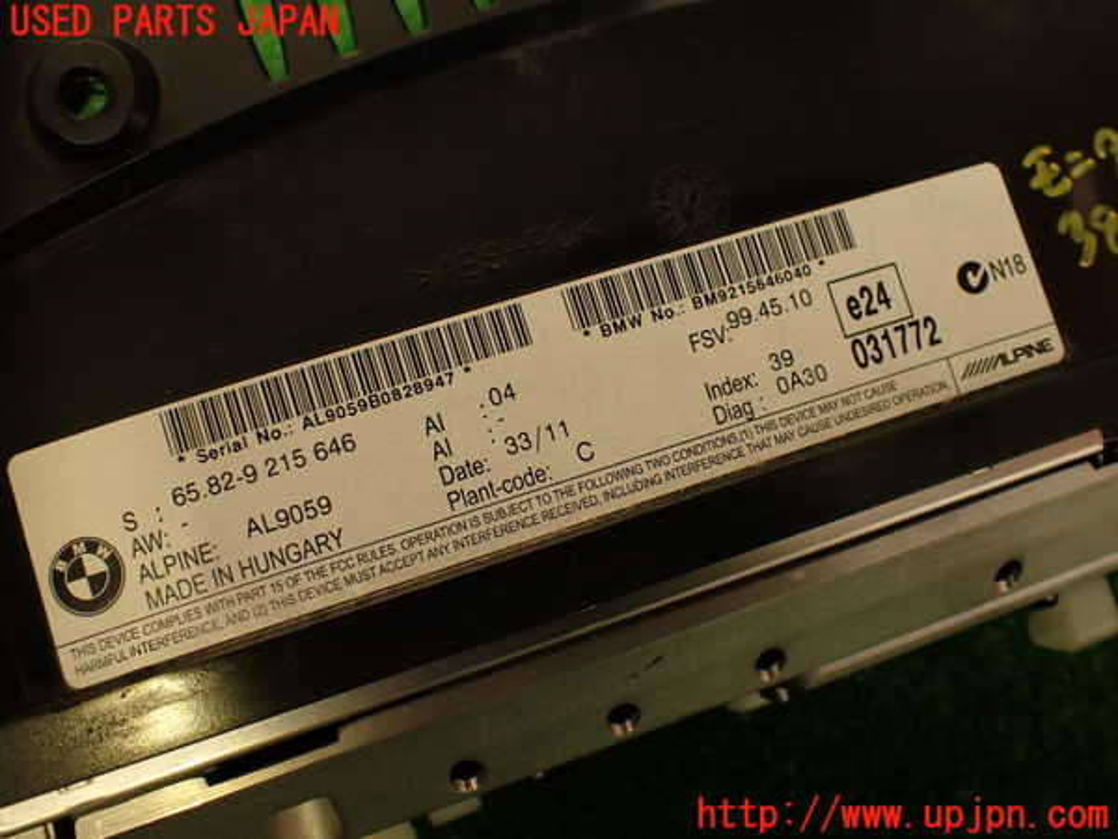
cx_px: 559
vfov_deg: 44.2
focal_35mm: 32
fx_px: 1034
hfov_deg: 56.8
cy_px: 420
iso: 200
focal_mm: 5.79
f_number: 2.4
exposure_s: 1/60
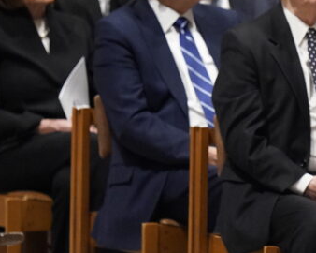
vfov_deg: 1.4
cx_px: 408
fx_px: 10637
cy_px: 43
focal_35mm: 1138
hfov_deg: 1.7
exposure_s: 1/320
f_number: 2.8
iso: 8000
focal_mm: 400
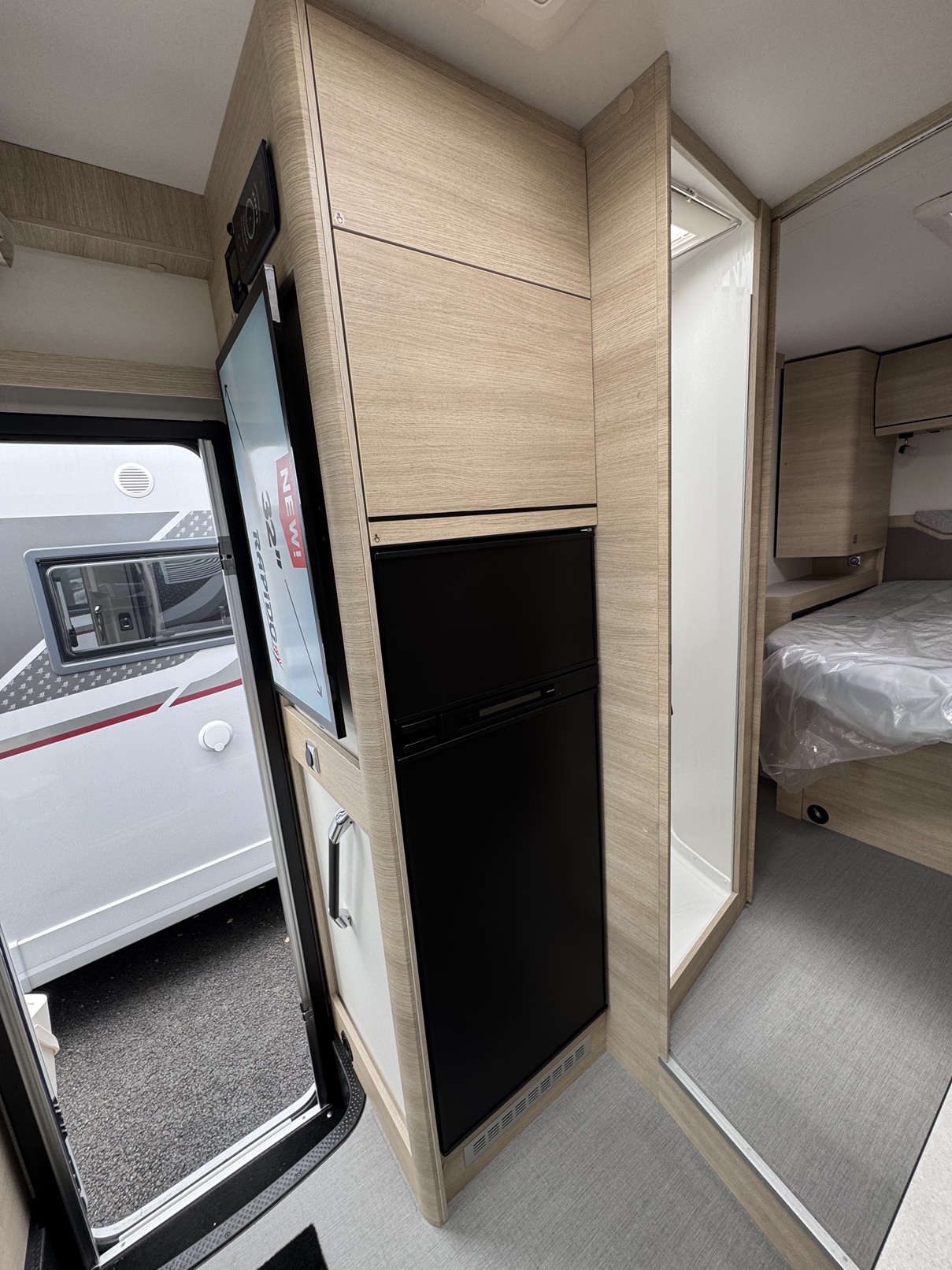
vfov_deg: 102.1
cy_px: 635
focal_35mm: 14
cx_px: 476
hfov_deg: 85.7
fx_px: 513
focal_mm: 2.22
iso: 50
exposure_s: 1/99
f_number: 2.2
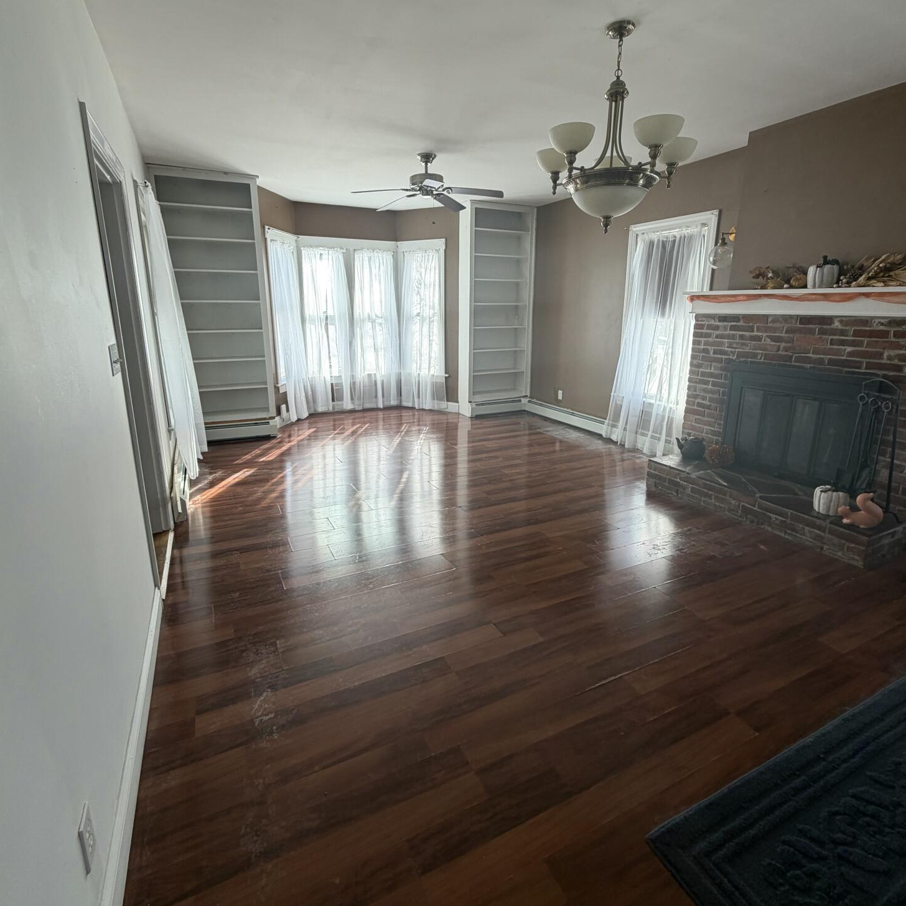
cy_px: 429
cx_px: 449
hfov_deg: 84.0
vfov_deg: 83.9
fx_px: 503
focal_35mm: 17
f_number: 2.2
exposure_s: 1/121
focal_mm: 2.22
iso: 80
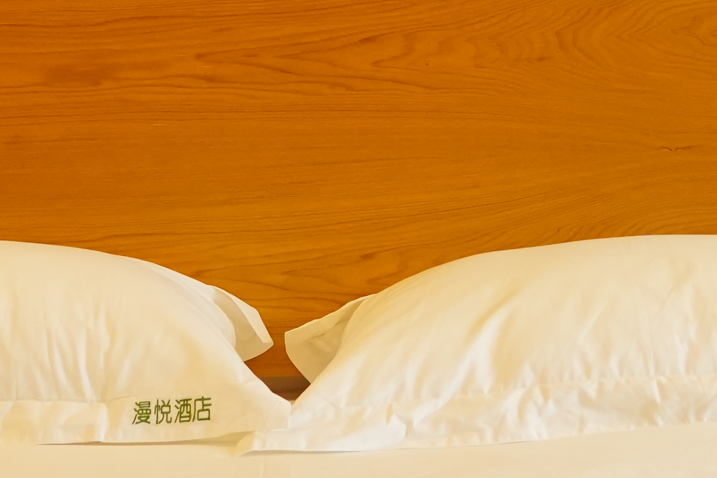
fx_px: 2071
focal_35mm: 104
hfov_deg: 19.6
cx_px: 306
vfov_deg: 13.0
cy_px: -30
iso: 2500
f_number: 4
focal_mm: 24
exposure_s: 1/160
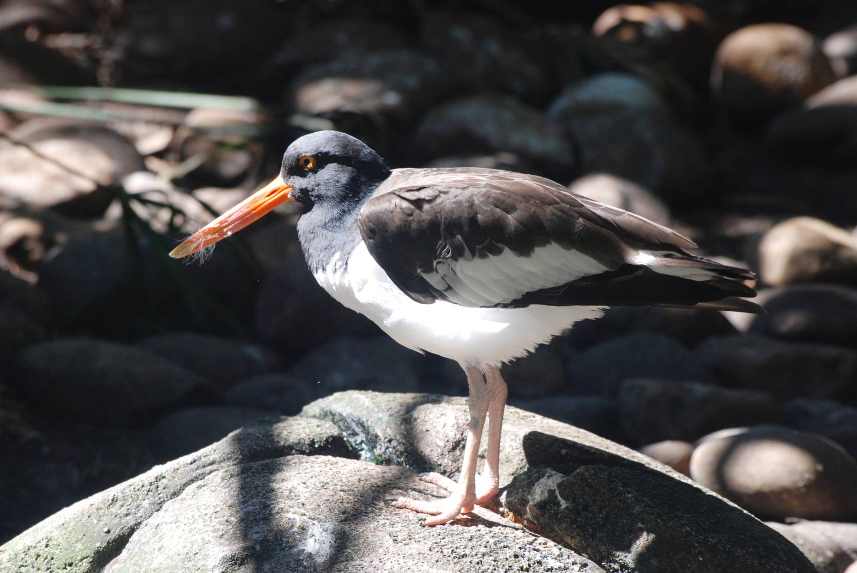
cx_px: 428
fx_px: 7865
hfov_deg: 6.2
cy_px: 286
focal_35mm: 330
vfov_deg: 4.2
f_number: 8
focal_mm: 220
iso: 400
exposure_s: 1/160
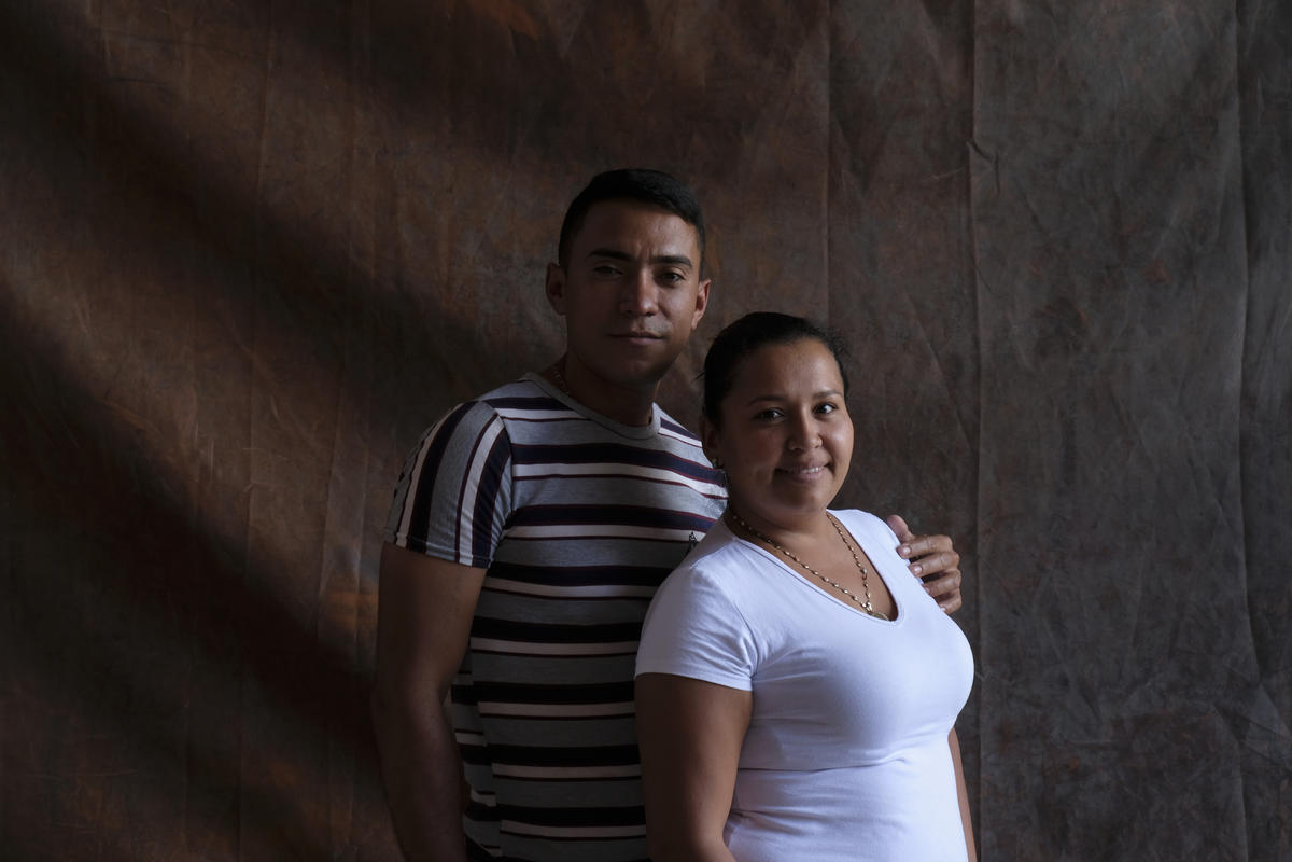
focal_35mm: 64
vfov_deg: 21.2
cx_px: 646
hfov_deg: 31.4
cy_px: 431
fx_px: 2297
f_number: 8
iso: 320
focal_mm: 42.5
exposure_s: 1/40
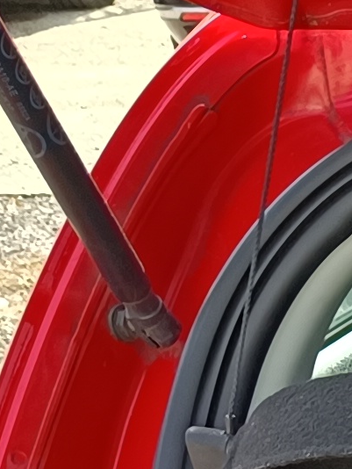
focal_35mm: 184
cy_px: 1124
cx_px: 1219
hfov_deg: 6.9
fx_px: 2493
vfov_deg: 9.5
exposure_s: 1/332
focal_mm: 5.59
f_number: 1.88
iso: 53
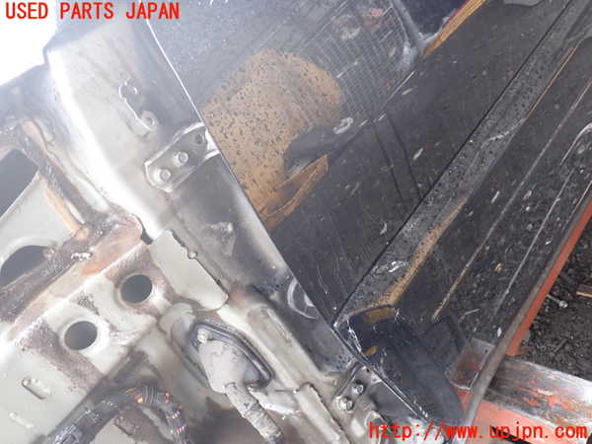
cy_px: 222
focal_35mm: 30
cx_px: 296
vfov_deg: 46.8
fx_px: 513
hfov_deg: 60.0
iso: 200
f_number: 2.3
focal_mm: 5.4
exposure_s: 1/30
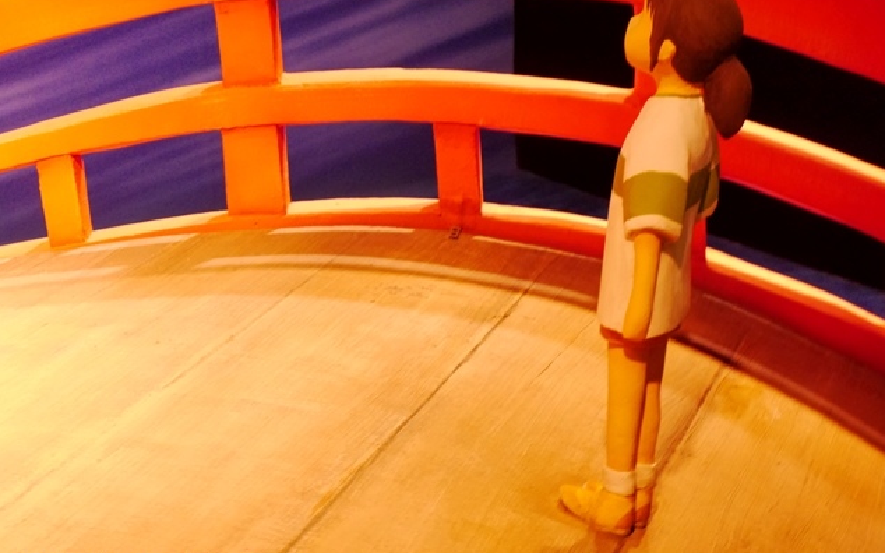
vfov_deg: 14.5
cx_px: 441
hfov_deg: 23.0
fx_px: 2170
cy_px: 259
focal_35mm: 90
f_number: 5.6
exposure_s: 1/5
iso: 1600
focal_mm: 42
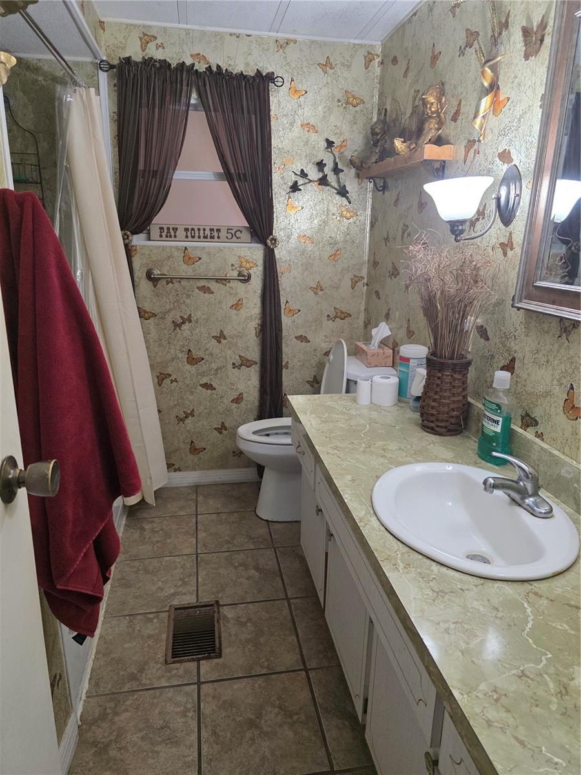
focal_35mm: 23
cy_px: 388
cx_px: 290
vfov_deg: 73.9
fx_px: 515
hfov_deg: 58.9
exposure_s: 1/120
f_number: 1.7
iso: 320
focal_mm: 6.3
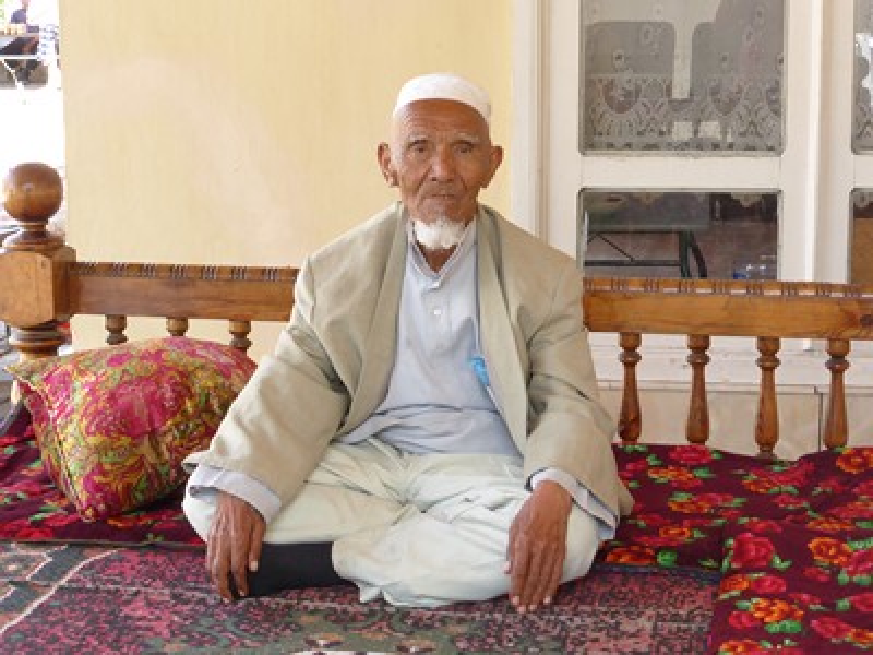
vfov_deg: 21.3
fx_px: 1740
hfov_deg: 28.2
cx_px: 436
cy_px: 328
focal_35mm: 69
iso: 250
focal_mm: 11.7
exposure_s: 1/60
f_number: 4.9
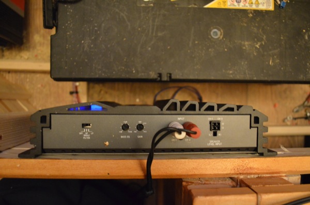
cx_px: 155
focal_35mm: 27
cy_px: 102
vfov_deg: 47.7
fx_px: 232
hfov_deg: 67.5
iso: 4000
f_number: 3.5
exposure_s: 1/60
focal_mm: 18
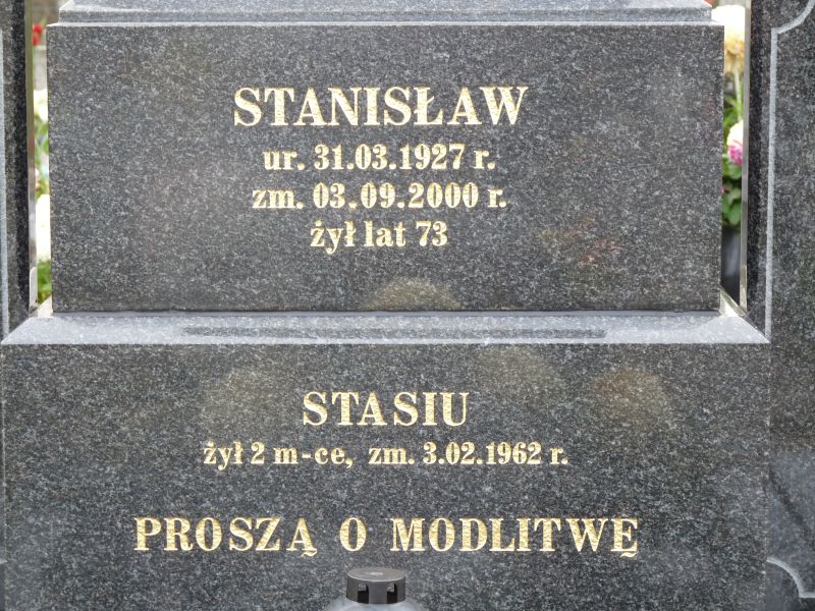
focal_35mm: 117
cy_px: 306
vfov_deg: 12.7
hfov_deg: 16.8
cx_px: 408
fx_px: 2755
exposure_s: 1/40
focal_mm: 20.8
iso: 125
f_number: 3.6
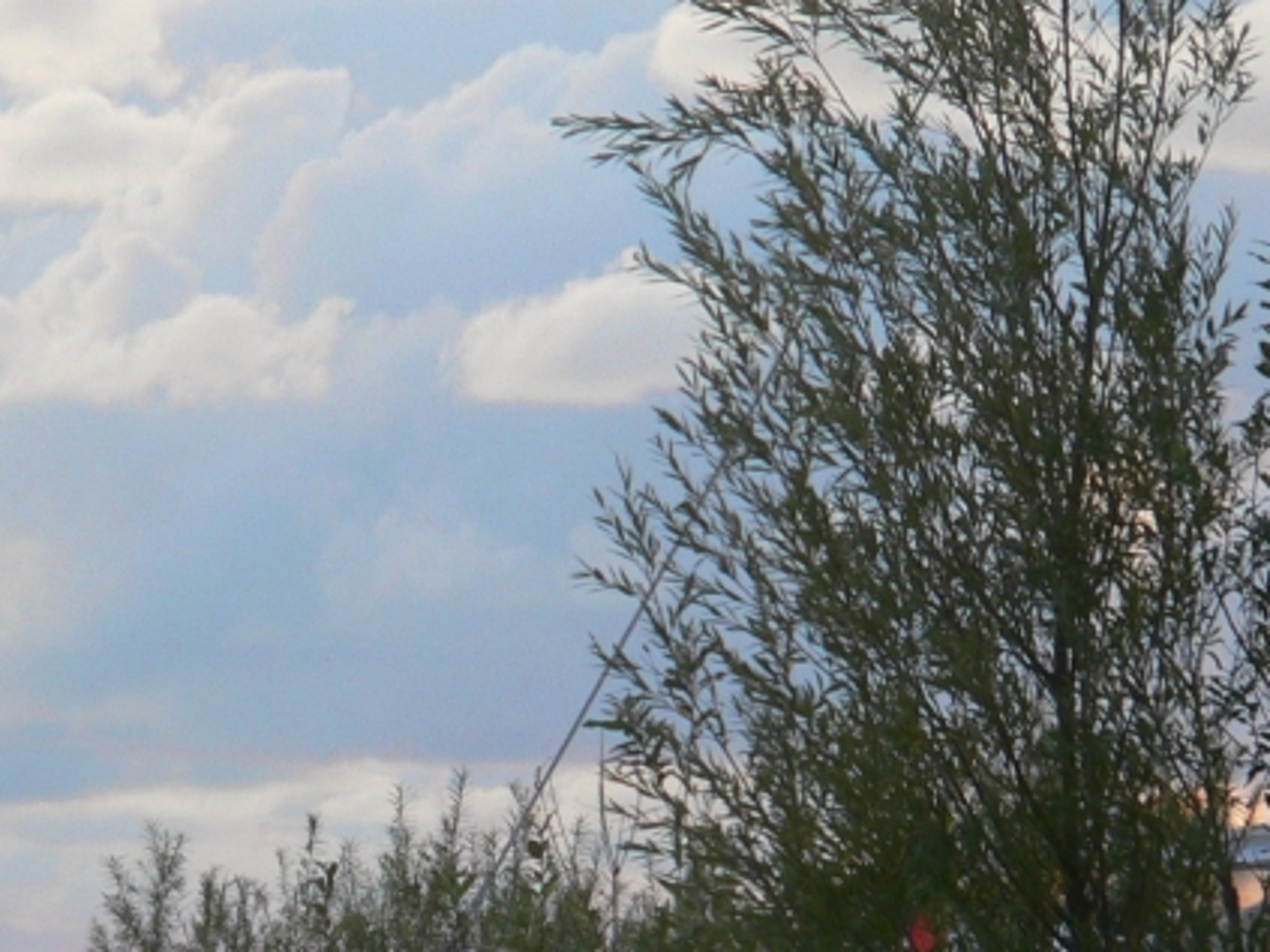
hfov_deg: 5.0
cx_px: 141
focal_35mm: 400
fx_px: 14671
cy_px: 1045
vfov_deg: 3.7
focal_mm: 28.1
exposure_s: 1/60
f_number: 2.8
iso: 80
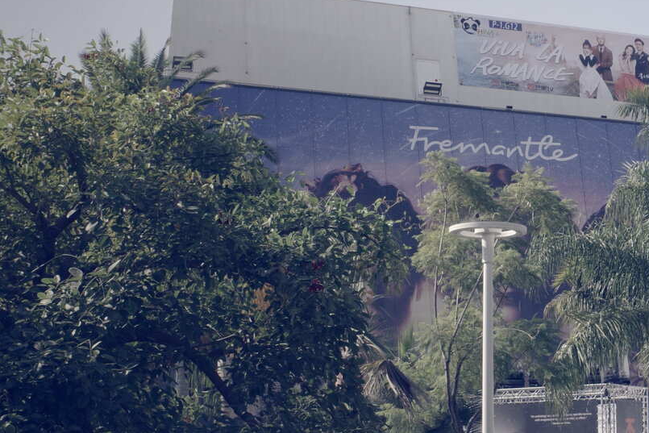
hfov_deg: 22.4
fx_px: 1569
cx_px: 672
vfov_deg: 15.7
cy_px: 216
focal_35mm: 87
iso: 200
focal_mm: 18.3
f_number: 8
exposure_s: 1/400
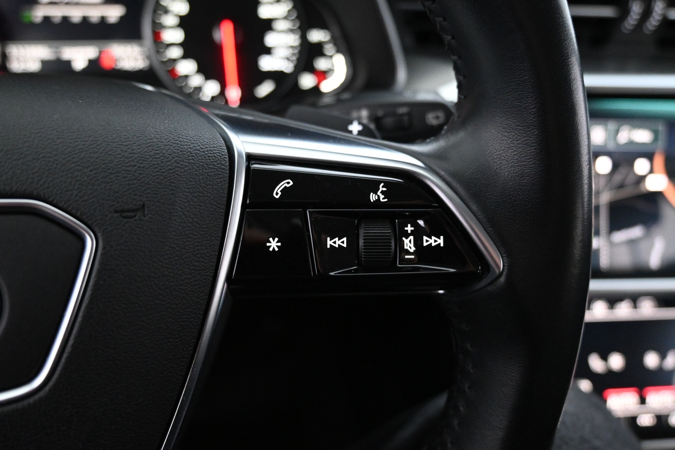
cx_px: 338
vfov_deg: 47.9
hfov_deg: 67.4
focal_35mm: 27
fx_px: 506
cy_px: 225
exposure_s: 1/30
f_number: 3.5
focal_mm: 18
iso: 4500
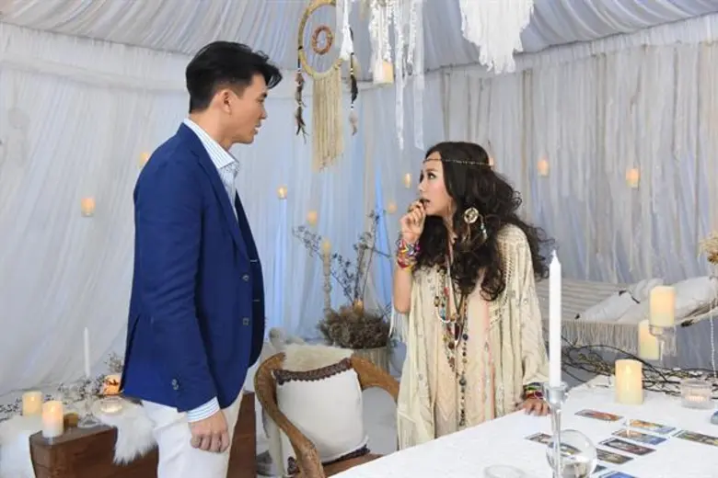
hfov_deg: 50.7
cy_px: 239
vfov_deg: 35.1
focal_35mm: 38
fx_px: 758
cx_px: 359
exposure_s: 1/250
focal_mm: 38
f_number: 5
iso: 4000
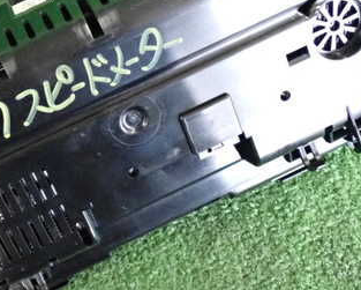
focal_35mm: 71
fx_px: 759
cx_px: 89
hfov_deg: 26.4
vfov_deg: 21.5
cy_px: 89
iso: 3200
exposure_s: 1/125
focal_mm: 6.83
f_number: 2.7
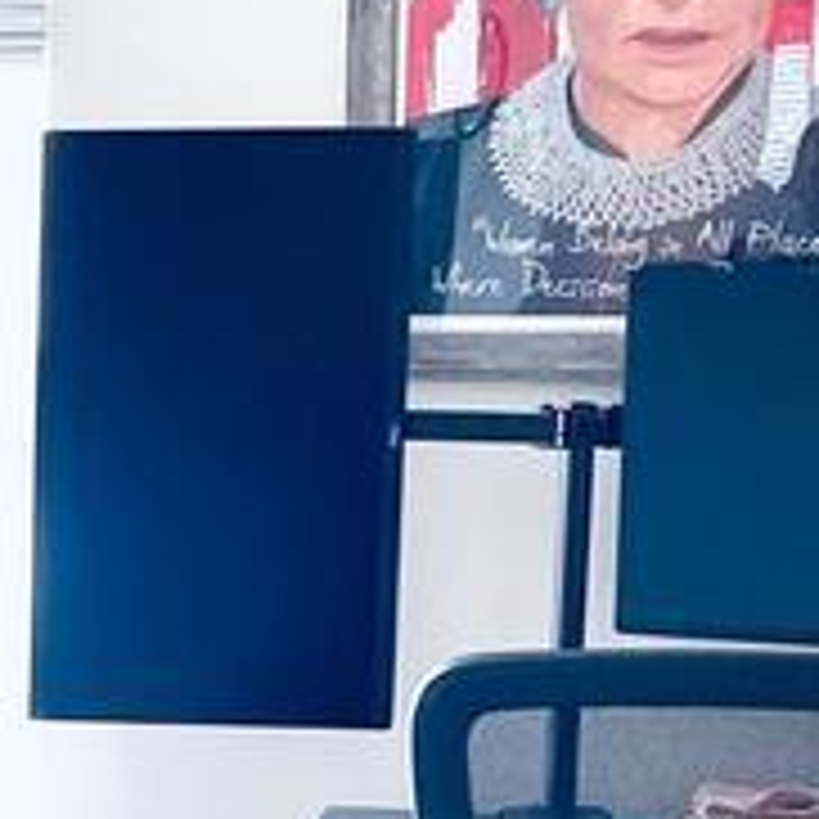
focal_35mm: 136
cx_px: -734
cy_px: 639
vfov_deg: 12.8
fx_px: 3640
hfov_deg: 11.7
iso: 80
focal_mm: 5.1
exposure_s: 1/120
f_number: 1.6
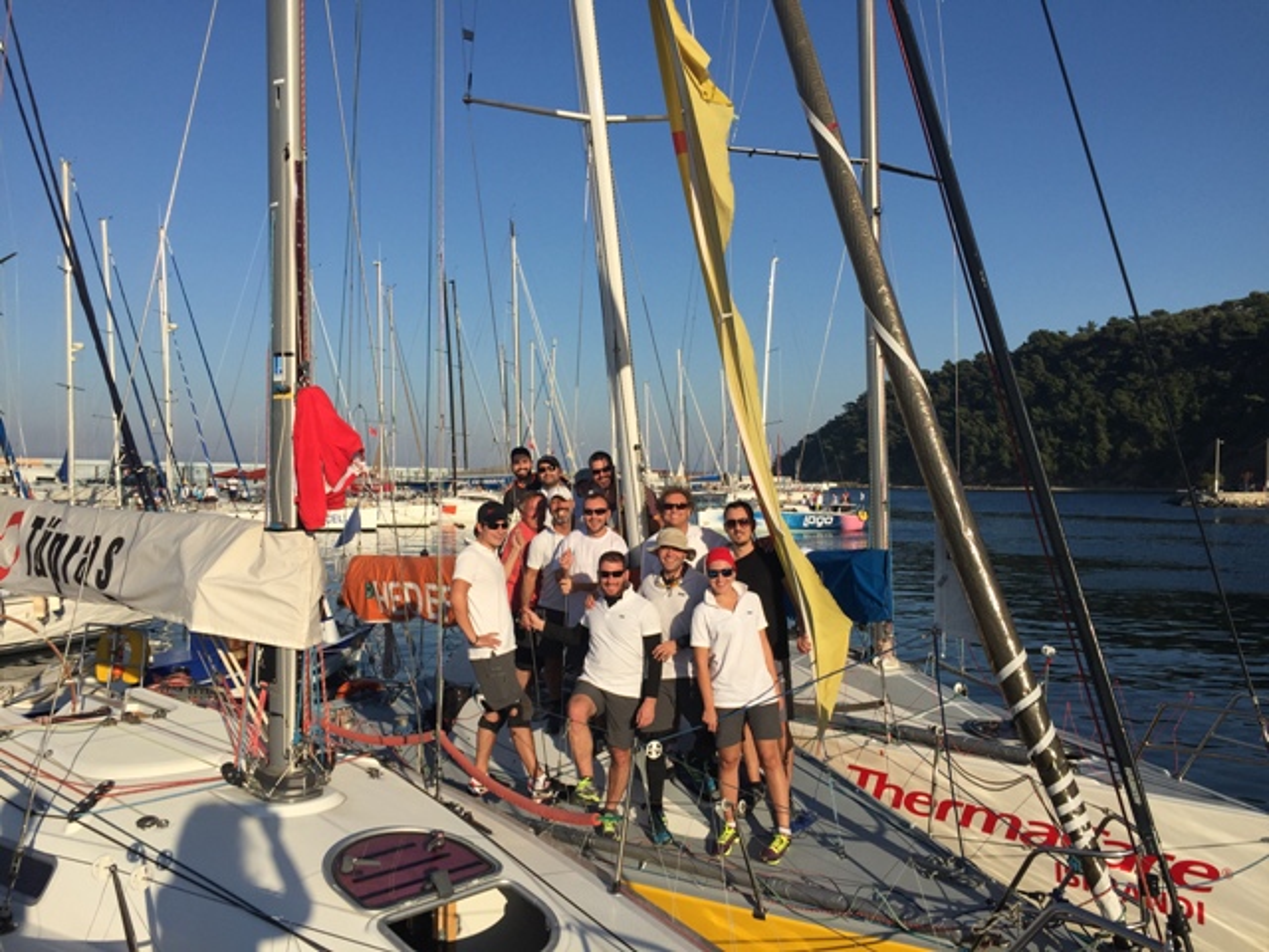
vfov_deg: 48.2
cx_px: 634
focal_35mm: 29
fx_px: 1063
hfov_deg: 61.7
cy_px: 476
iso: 32
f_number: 2.2
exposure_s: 1/3049
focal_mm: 4.15
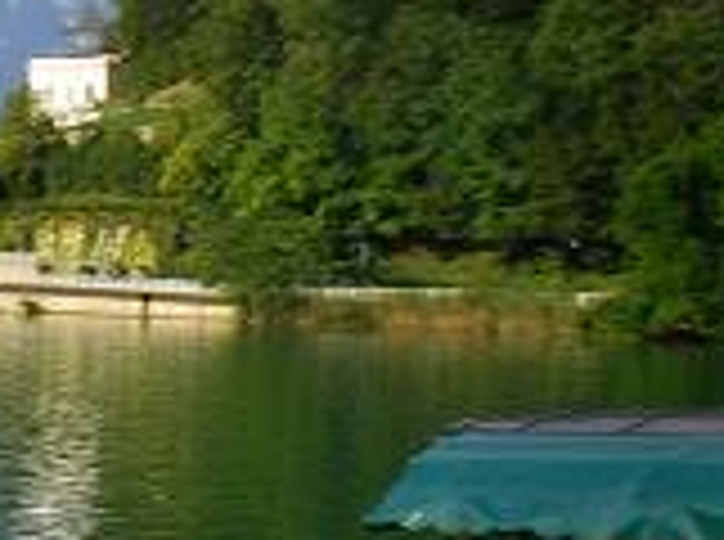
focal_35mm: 125
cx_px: -148
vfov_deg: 11.8
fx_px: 2609
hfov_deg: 15.2
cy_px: 243
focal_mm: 6.3
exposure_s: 1/250
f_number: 4.6
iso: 64
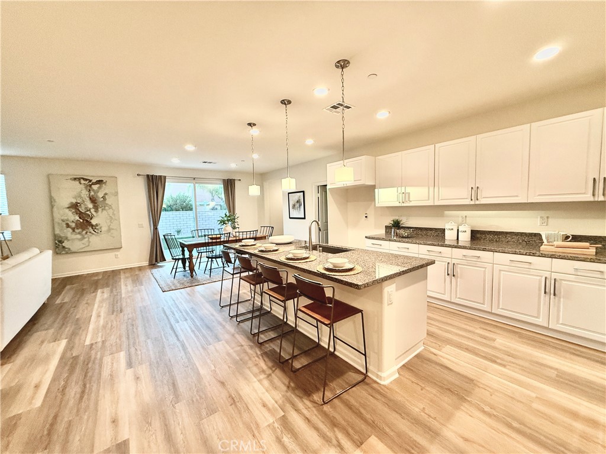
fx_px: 245
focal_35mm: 14
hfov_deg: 102.1
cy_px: 227
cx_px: 303
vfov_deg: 85.7
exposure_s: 1/120
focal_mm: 2.22
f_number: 2.2
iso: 250
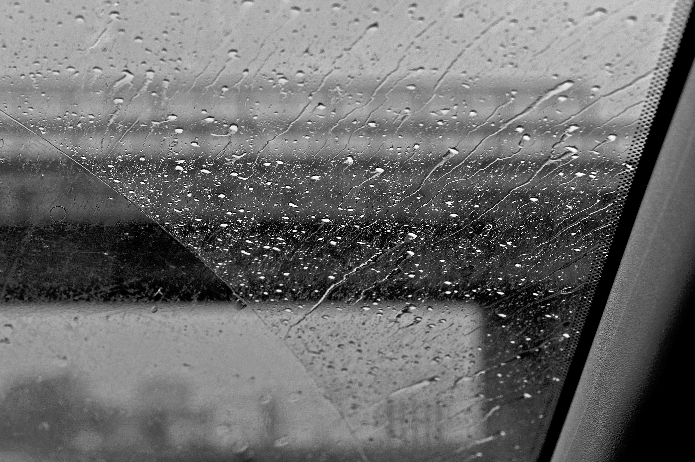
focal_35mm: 50
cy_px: 231
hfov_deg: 39.6
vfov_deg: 26.9
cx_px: 348
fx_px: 964
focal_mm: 50
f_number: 8
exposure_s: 1/320
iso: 200
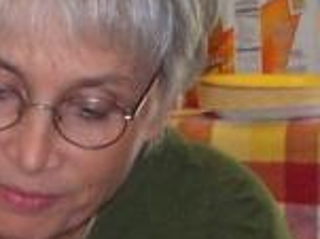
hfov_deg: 4.2
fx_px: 4323
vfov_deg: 3.1
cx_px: 83
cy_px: 522
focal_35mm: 468
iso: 140
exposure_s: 1/80
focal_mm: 11.5
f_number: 3.2
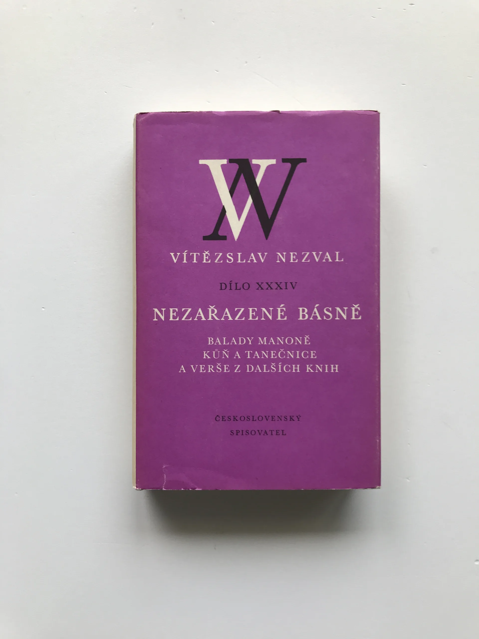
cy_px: 320
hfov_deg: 49.7
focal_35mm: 28
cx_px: 240
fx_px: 517
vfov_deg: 63.4
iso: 25
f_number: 1.8
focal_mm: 3.99
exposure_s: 1/100
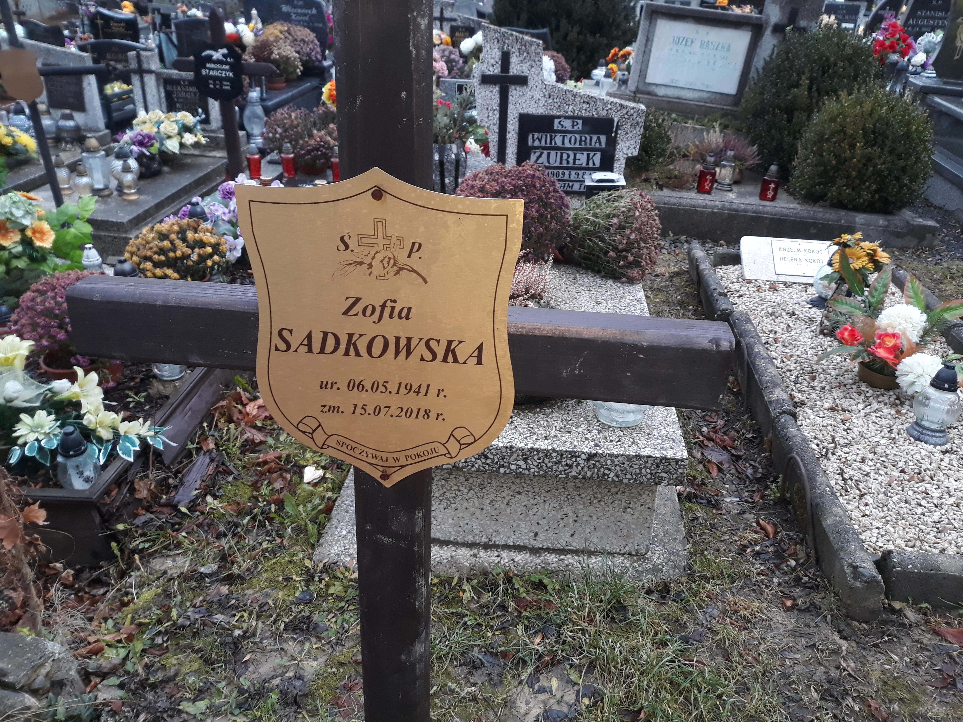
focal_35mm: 27
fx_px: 751
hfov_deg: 65.3
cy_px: 361
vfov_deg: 51.4
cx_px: 482
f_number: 1.7
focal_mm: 3.71
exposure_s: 1/100
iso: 64
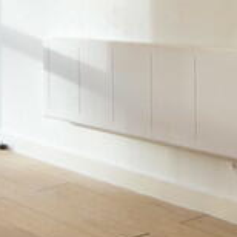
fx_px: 658
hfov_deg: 19.4
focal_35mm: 85
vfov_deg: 19.6
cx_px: -32
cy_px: -18
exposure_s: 1/320
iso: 1250
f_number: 4.5
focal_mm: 10
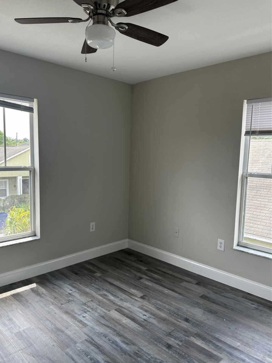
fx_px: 272
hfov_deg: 53.0
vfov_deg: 67.3
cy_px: 188
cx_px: 125
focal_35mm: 26
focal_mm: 6.86
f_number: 1.78
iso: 80
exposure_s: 1/244
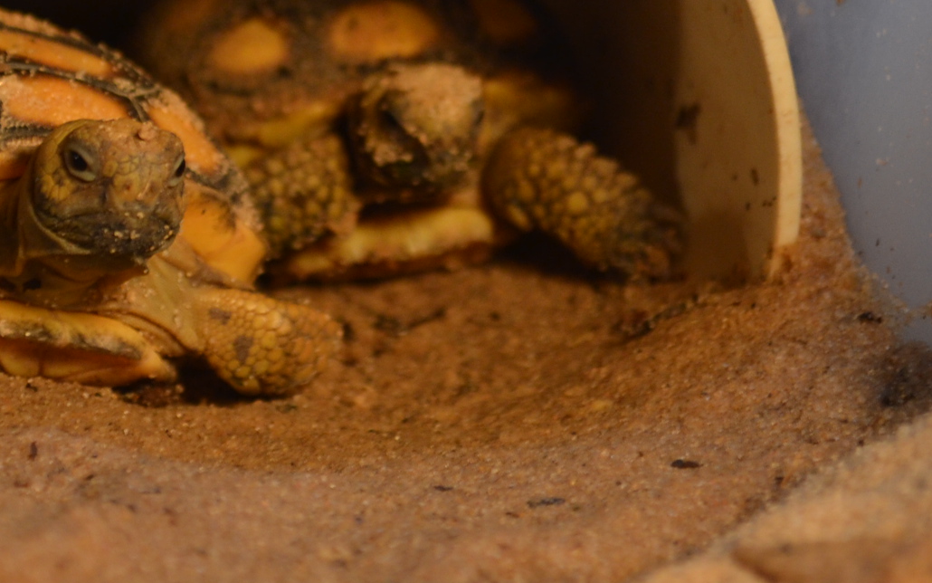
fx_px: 4344
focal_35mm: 171
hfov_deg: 12.2
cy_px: 80
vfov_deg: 7.7
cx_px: 159
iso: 400
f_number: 5.6
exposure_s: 1/80
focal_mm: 50
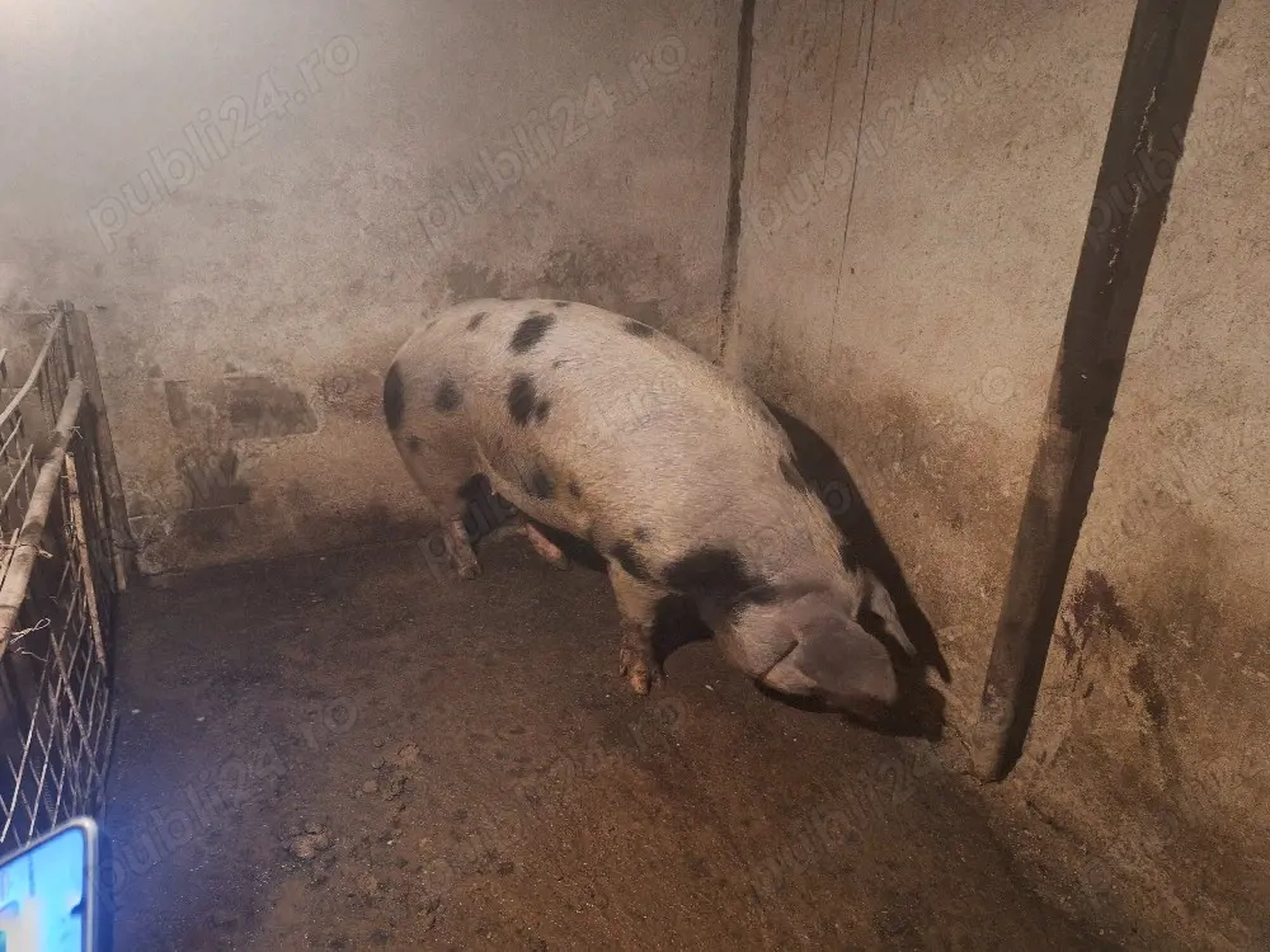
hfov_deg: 73.9
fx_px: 844
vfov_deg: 58.9
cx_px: 635
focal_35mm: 23
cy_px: 476
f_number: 1.8
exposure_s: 1/20
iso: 400
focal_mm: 5.54
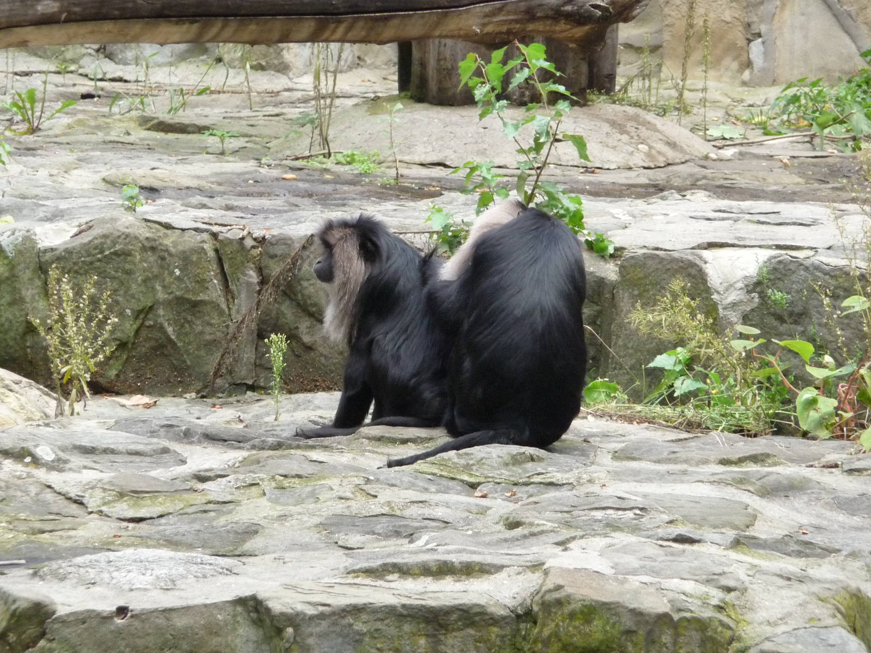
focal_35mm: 315
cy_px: 326
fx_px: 7926
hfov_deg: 6.3
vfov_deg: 4.7
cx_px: 436
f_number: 4.9
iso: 320
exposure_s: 1/125
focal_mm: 47
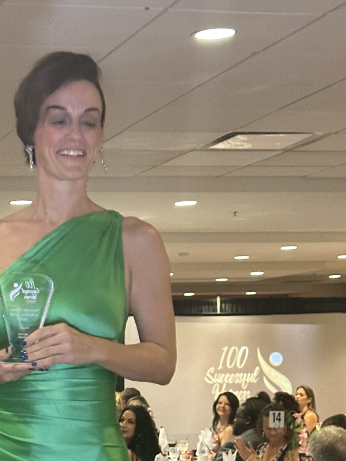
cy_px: 475
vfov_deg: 18.5
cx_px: -1
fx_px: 1372
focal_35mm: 103
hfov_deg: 14.1
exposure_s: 1/40
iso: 320
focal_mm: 6.86
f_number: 1.78
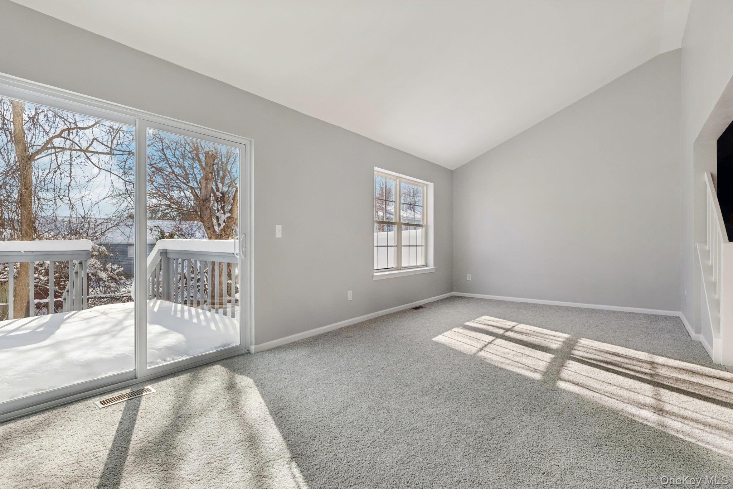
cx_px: 366
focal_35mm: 17
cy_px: 244
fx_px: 346
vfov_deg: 70.4
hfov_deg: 93.3
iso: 400
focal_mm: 17
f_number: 8
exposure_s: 1/640
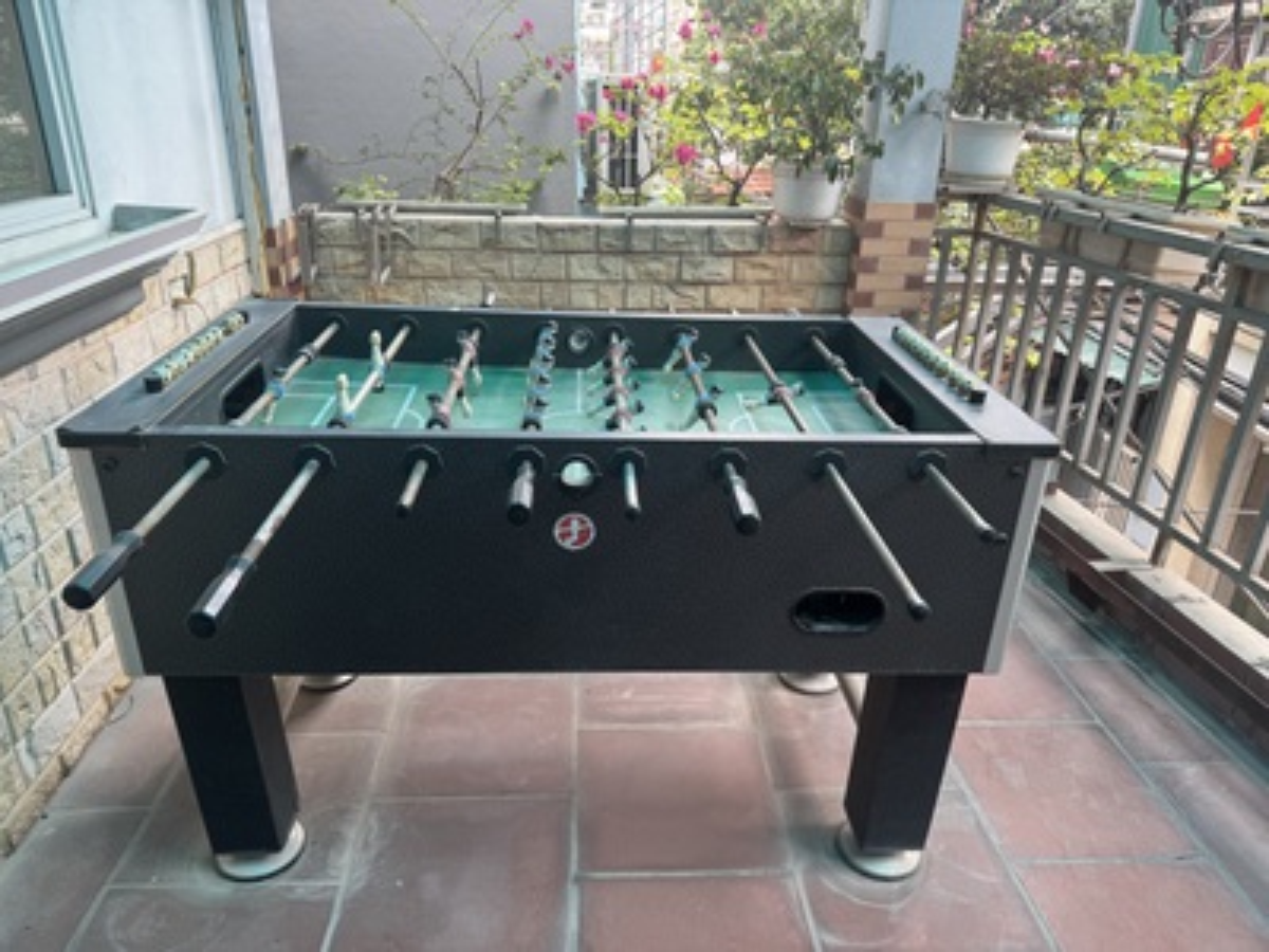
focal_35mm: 24
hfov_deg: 71.6
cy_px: 476
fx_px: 880
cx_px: 634
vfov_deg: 56.8
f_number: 1.78
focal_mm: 6.76
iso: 80
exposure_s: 1/100
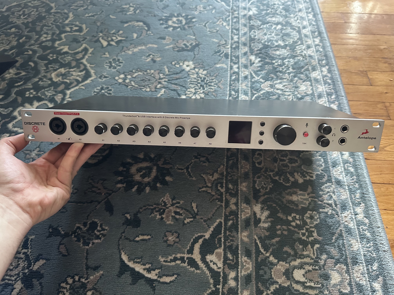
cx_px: 197
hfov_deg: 71.6
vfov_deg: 56.8
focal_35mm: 24
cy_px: 148
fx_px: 273
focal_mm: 6.86
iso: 640
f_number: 1.78
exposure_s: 1/60
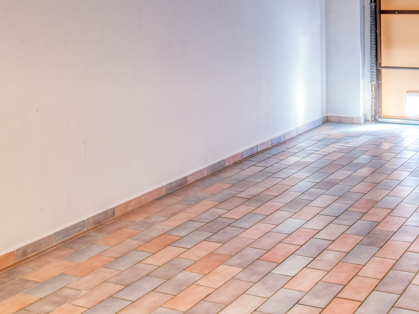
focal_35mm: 57
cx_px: 303
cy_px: 6
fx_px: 690
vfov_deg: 24.6
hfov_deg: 33.2
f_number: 4
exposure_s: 1/30
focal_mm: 24
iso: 250
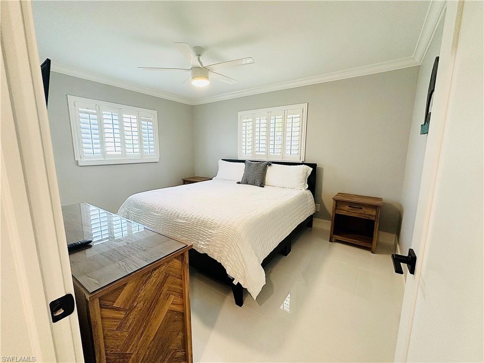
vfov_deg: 85.7
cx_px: 242
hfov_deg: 102.1
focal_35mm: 14
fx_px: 196
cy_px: 182
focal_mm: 2.22
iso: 200
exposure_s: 1/120
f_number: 2.2
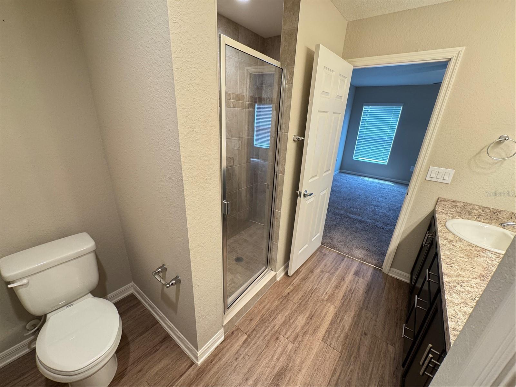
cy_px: 194
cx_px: 258
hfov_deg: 102.1
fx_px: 209
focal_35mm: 14
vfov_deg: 85.7
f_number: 2.2
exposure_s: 1/60
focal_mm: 2.22
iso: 200
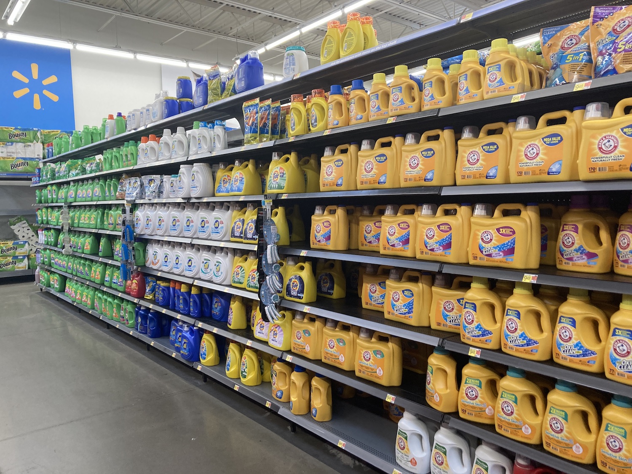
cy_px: 237
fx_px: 511
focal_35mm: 28
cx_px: 316
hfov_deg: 63.4
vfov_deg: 49.7
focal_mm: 3.99
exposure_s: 1/60
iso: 100
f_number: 1.8
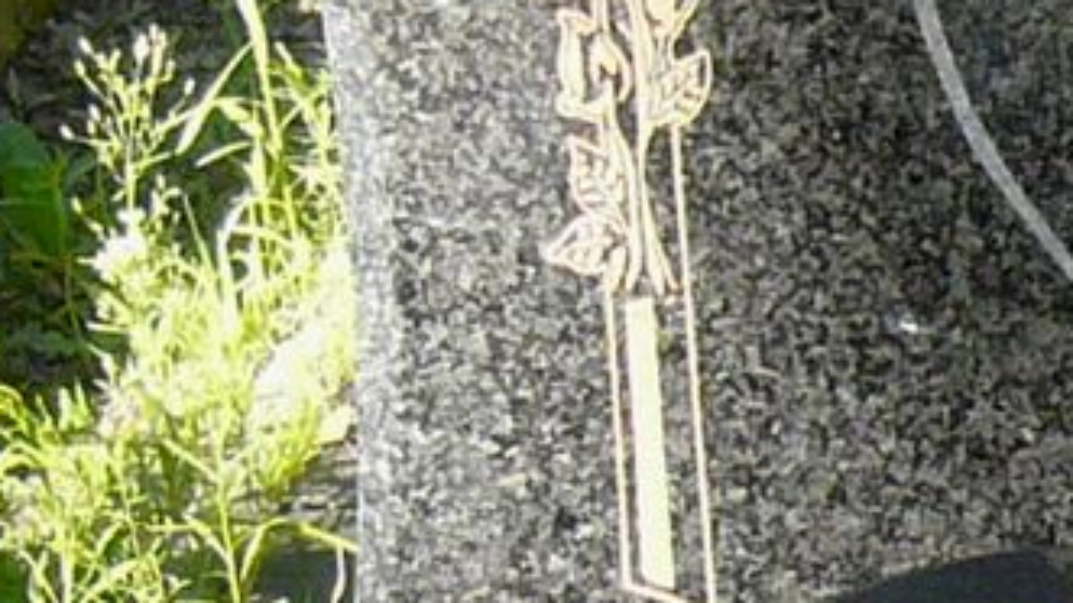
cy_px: 443
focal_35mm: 222
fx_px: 6315
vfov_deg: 5.5
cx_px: 1452
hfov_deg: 9.5
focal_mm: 4.9
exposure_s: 1/200
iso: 100
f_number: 2.9
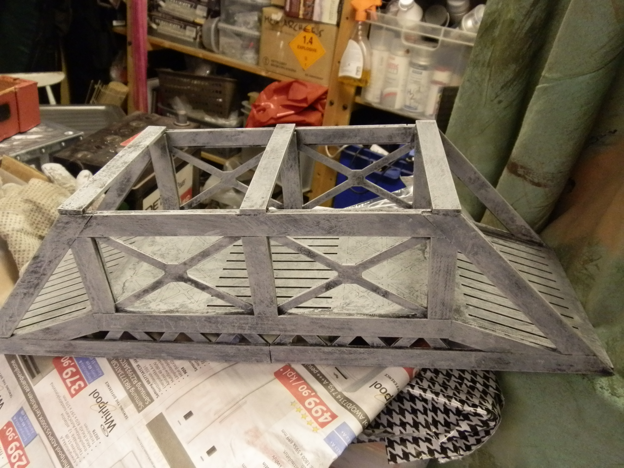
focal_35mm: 28
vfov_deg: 49.7
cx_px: 312
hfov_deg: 63.4
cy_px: 234
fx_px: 505
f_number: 3.1
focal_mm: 5
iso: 400
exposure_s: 1/25
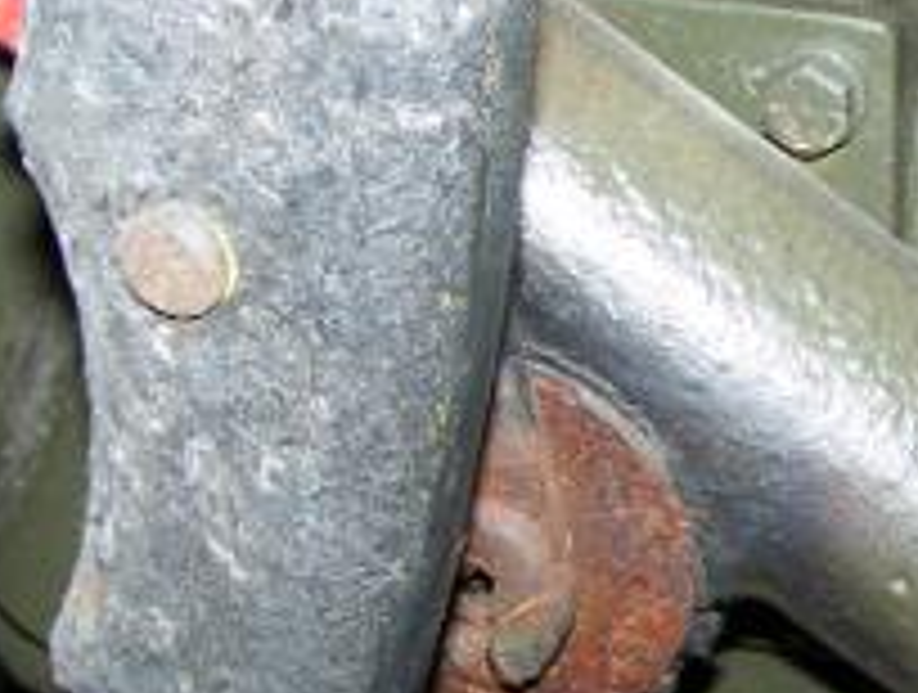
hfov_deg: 16.3
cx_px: 828
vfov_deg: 12.5
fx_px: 3163
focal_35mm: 119
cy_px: 380
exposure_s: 1/60
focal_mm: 6.3
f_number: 2.8
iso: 80
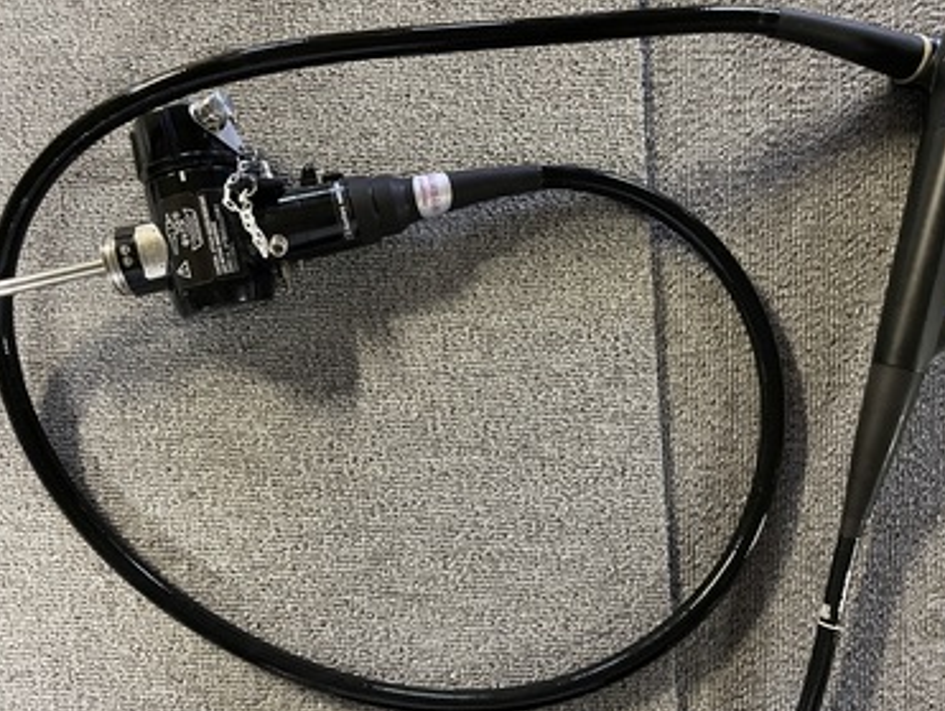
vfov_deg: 49.8
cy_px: 357
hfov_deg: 63.4
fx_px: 765
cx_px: 474
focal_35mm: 28
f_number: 1.6
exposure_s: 1/25
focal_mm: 4.2
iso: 500
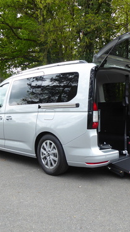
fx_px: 227
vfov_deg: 54.0
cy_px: 114
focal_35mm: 37
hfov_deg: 31.7
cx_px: 90
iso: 80
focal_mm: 4.3
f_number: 3.3
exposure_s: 1/200
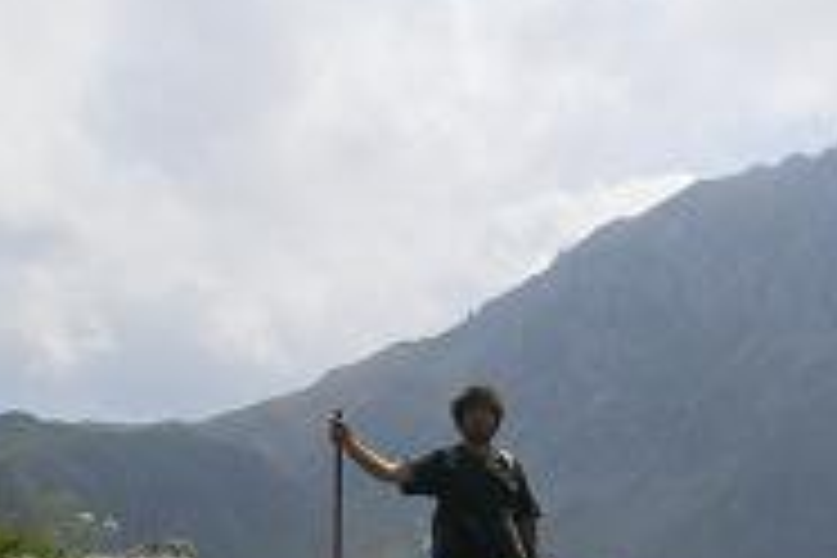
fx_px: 2604
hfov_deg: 18.0
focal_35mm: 112
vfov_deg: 12.1
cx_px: 738
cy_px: 572
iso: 64
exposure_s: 1/500
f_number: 4.6
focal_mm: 6.3
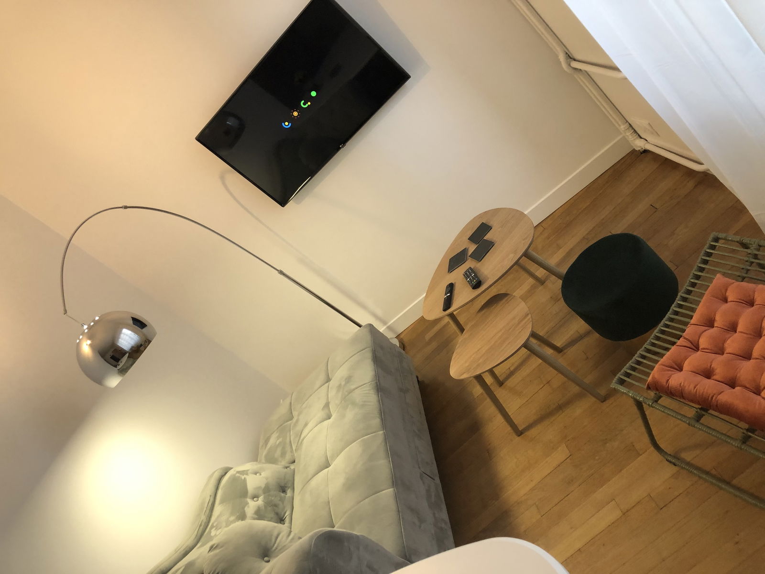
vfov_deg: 49.7
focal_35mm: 28
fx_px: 619
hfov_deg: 63.4
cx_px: 382
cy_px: 287
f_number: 1.8
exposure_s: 1/25
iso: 40
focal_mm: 3.99
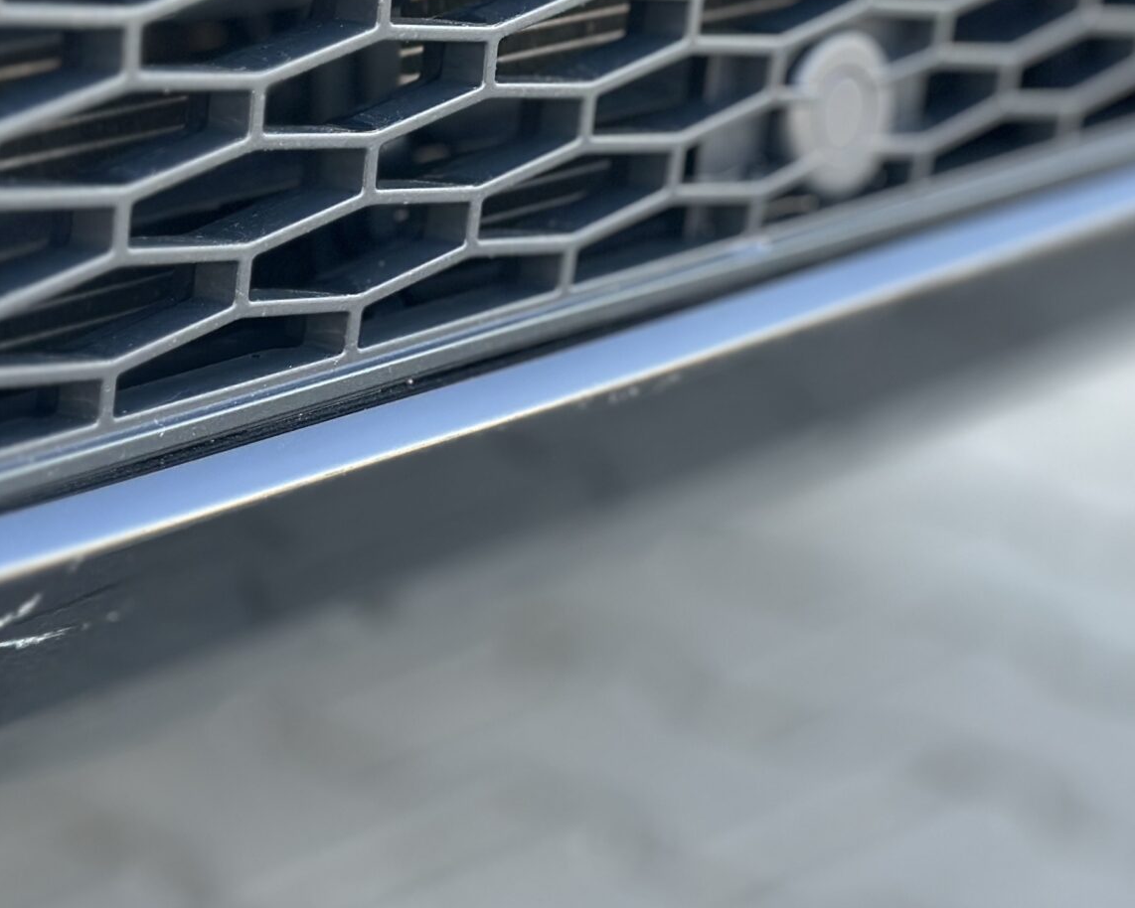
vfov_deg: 14.6
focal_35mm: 105
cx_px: 570
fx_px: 3528
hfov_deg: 18.3
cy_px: 194
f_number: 1.78
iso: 100
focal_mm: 6.86
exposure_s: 1/166
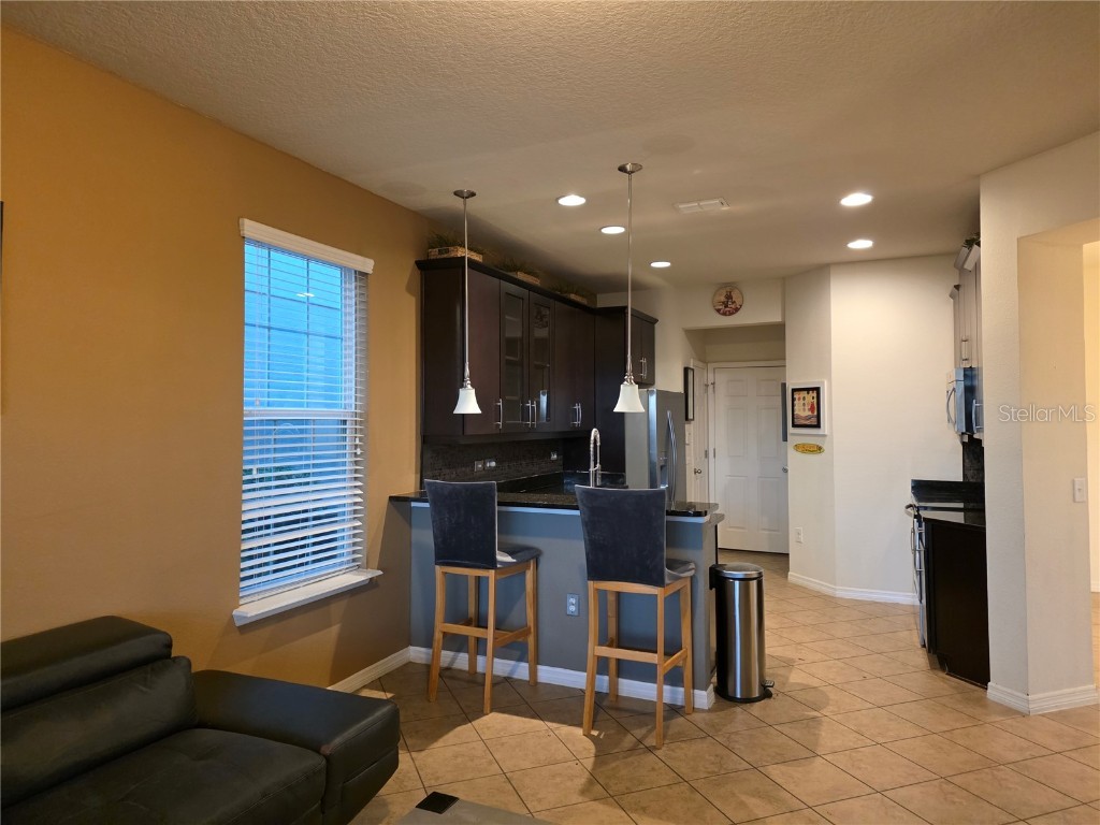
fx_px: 731
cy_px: 412
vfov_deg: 58.9
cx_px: 550
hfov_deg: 73.9
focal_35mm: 23
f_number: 1.7
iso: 1000
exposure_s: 1/120
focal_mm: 6.25
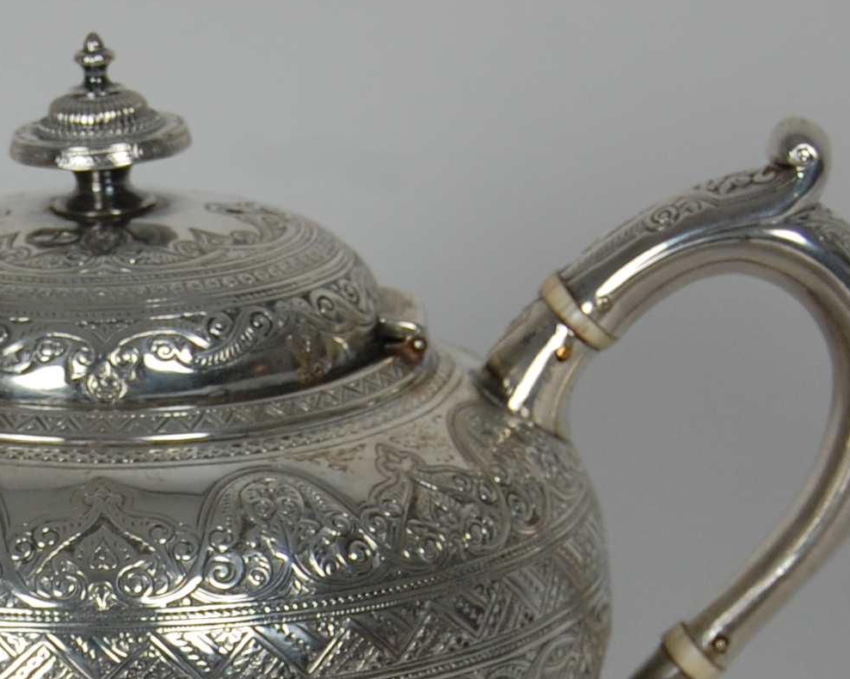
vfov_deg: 7.8
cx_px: -108
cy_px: 813
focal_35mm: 197
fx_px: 4955
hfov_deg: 9.7
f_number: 5.6
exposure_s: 1/125
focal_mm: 46
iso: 280
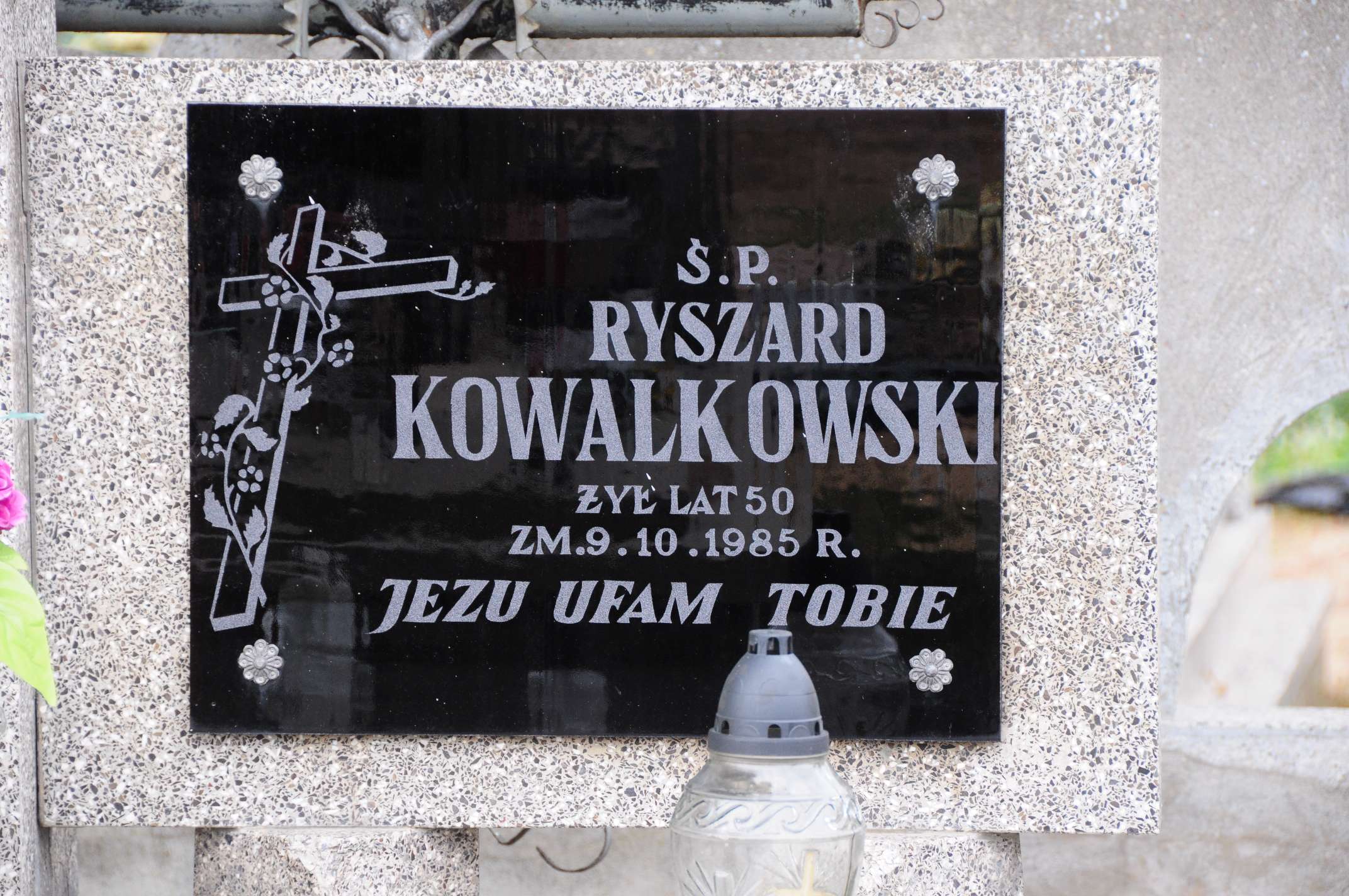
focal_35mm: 195
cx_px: 674
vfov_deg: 7.0
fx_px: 7298
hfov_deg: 10.6
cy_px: 448
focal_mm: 130
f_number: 7.1
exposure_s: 1/200
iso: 640
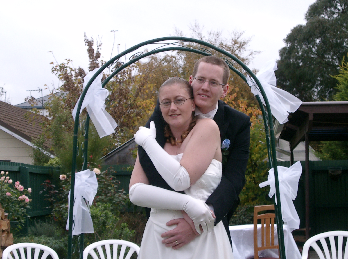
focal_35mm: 90
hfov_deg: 21.8
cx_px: 207
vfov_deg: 16.3
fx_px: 902
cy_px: 118
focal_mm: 15.2
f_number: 3.8
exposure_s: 1/320
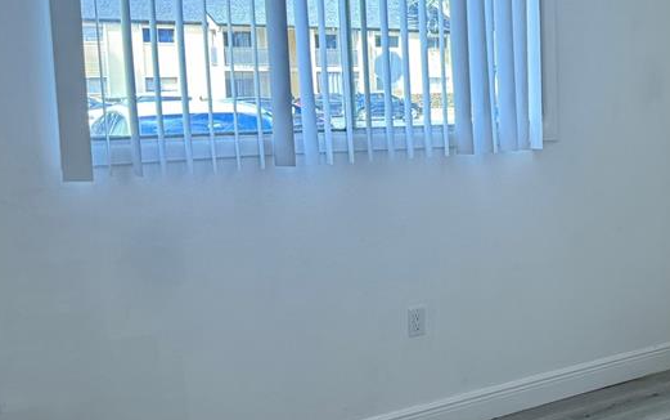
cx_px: 604
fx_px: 913
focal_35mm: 50
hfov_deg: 37.6
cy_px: 186
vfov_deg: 25.8
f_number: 1.78
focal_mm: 6.76
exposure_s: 1/121
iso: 200
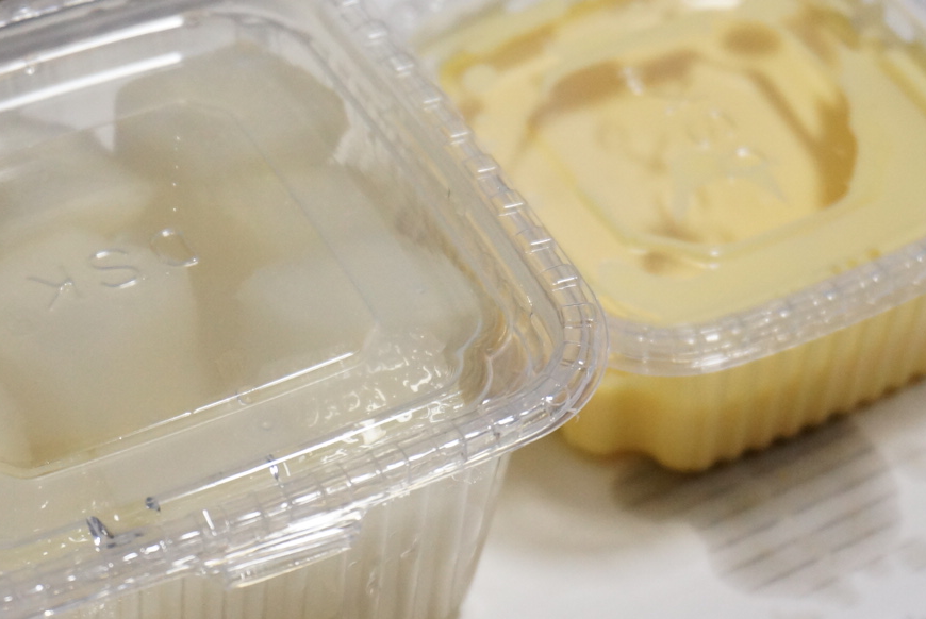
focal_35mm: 117
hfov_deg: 17.5
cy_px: 328
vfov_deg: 11.7
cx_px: 352
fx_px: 3012
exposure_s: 1/80
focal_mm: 42
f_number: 5.6
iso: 1600
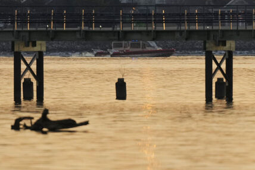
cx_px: 234
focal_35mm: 1681
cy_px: -61
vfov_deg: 0.8
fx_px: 11915
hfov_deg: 1.2
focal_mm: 600
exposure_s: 1/1600
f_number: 4
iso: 800
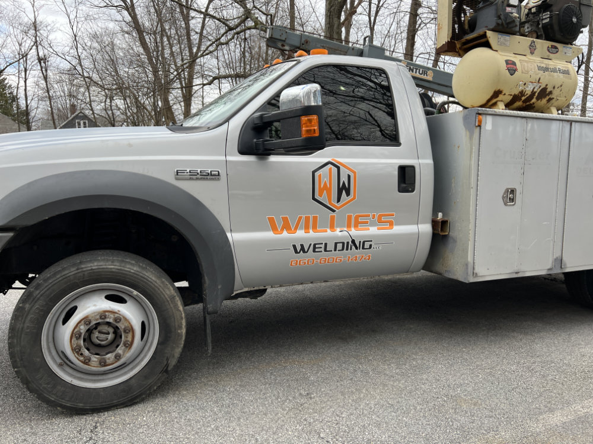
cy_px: 222
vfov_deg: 53.1
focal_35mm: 26
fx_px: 445
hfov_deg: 67.3
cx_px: 296
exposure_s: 1/709
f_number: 1.5
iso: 50
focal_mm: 5.7
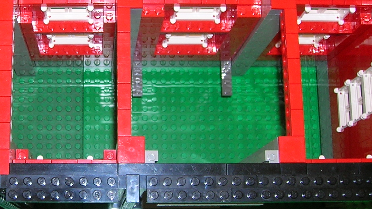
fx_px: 720
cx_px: 69
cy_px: 91
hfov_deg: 28.3
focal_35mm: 73
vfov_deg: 16.5
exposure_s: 1/60.1
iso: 50
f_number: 2.9
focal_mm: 5.7
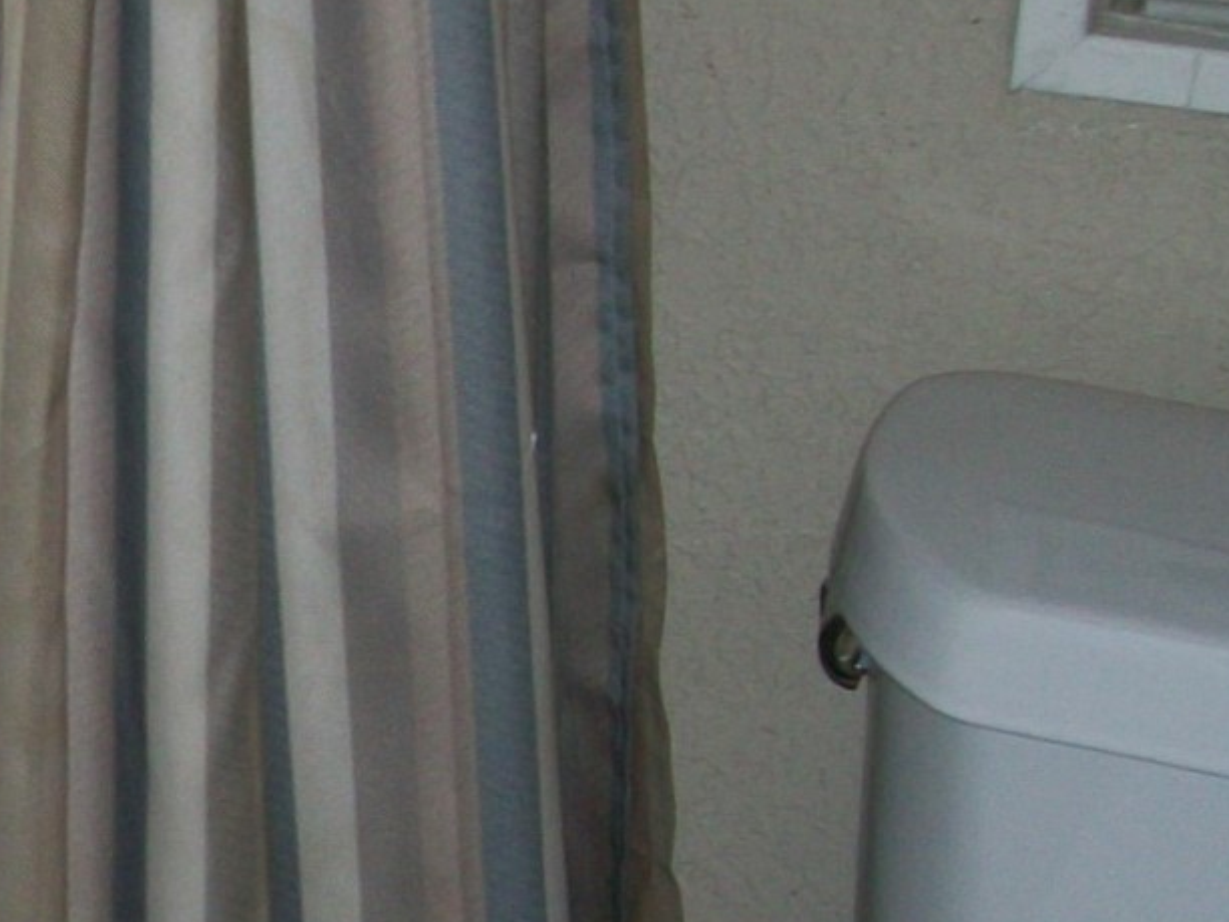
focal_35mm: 113
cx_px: -643
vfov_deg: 13.0
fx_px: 4012
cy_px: 878
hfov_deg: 15.9
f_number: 2.7
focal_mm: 6
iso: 64
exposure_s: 1/60
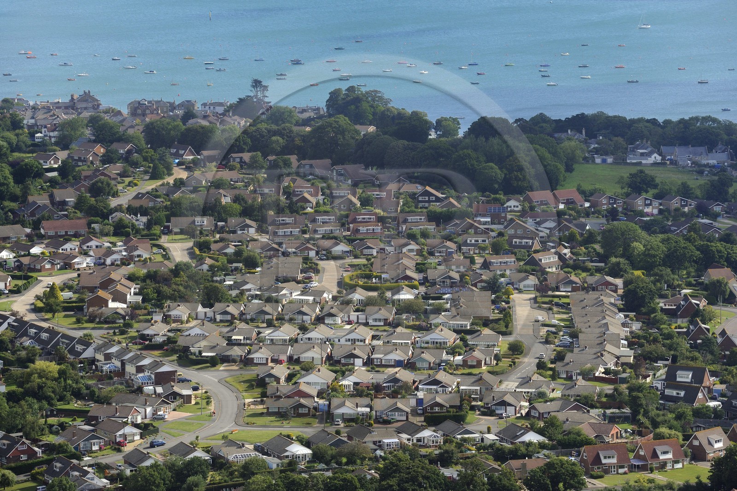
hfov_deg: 11.4
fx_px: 3684
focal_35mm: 180
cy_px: 246
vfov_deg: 7.6
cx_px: 368
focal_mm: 180
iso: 400
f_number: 8
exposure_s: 1/800
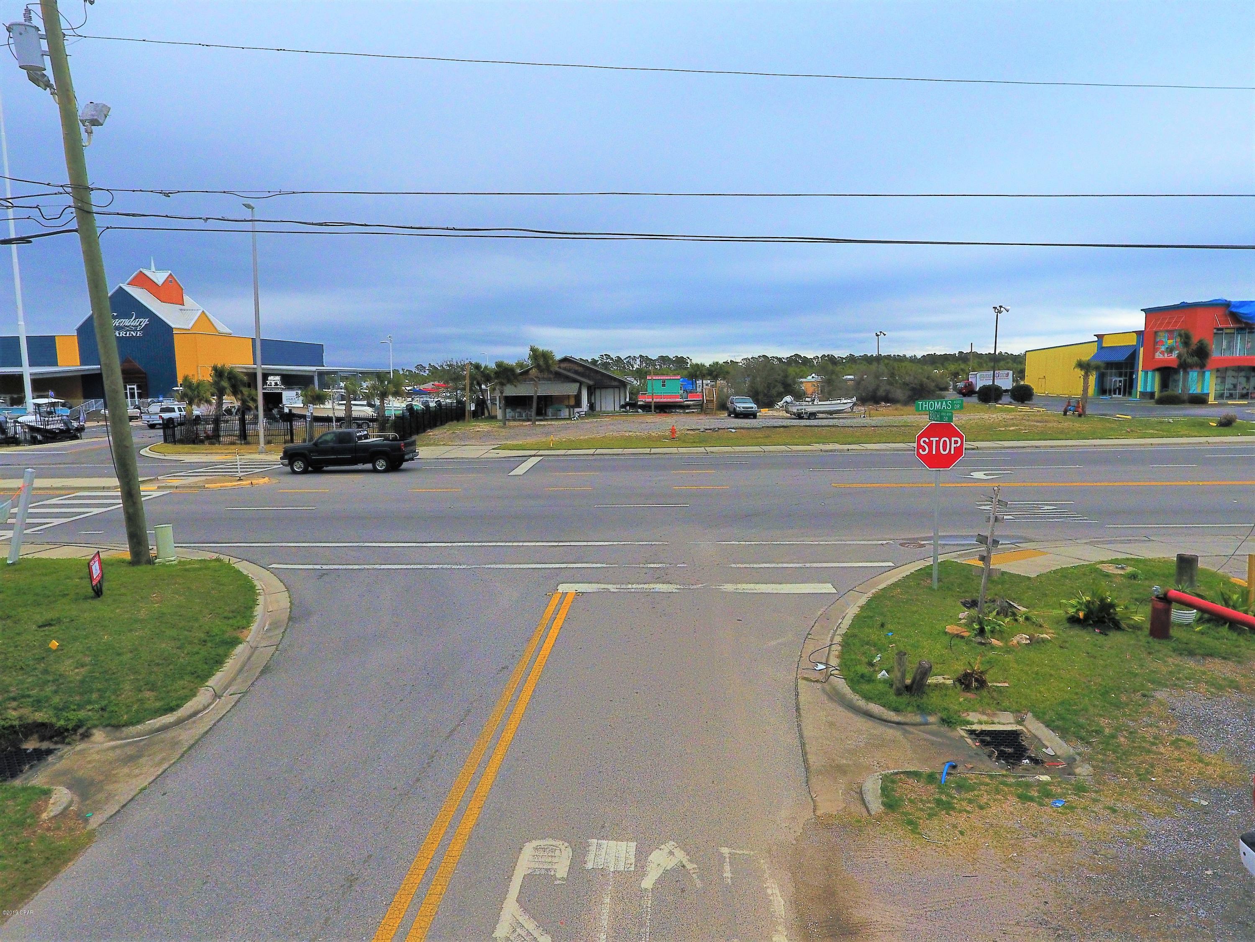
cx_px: 628
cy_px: 471
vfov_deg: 66.0
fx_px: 725
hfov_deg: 81.7
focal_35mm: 20
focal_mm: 3.61
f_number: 2.8
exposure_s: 1/2041
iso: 100
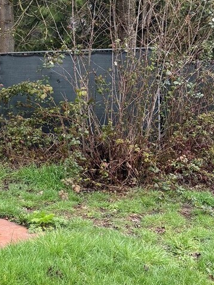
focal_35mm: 78
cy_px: 24
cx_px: -49
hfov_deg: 17.9
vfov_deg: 24.3
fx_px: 643
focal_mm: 5.96
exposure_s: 1/212
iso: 40
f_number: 1.6
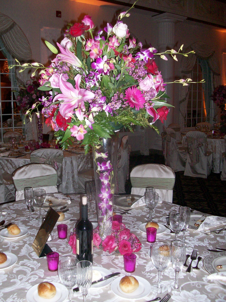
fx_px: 296
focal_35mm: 34
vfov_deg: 54.0
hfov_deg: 41.8
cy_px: 151
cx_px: 113
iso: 160
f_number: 2.8
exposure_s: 1/60
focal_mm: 5.7
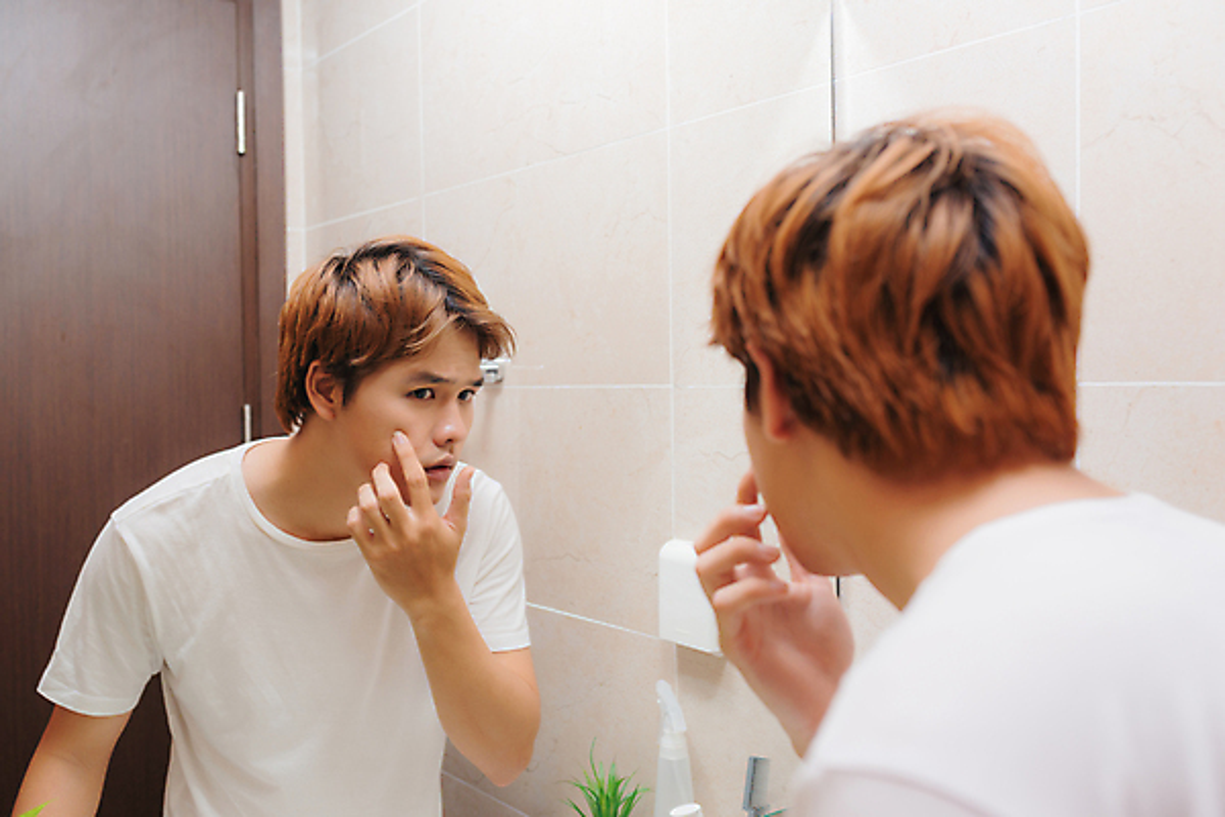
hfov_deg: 54.4
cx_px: 612
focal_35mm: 35
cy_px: 408
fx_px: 1191
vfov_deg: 37.9
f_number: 4
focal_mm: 35
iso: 200
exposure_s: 1/160
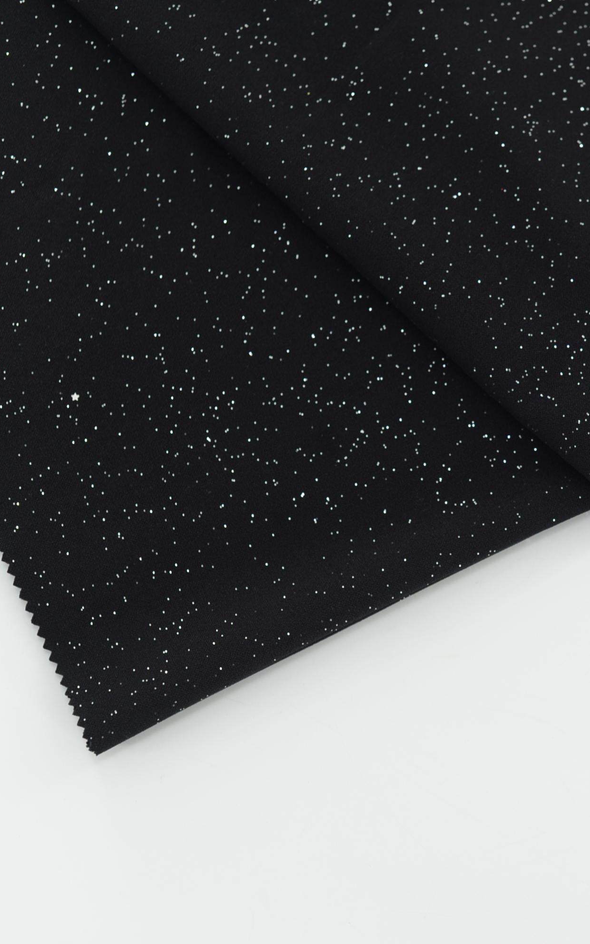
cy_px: 468
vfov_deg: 26.8
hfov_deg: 16.4
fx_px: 1980
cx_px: 645
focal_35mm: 77
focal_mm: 50
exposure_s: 1/100
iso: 100
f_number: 4
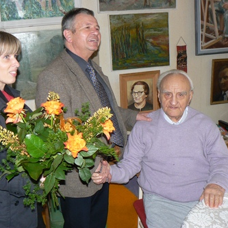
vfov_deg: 39.2
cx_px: 99
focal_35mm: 43
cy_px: 113
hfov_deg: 39.1
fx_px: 320
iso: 100
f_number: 2.8
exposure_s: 1/30
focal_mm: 6
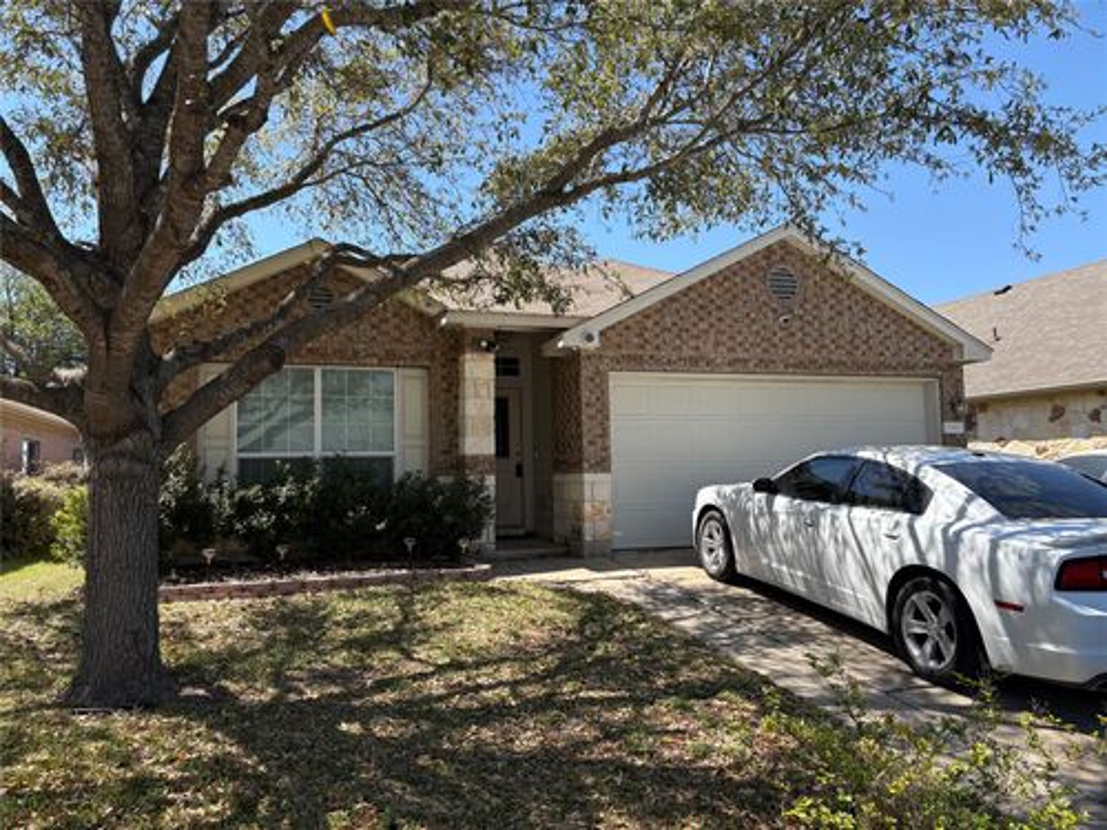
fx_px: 831
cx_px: 554
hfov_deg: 67.3
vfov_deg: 53.1
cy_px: 415
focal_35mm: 26
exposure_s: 1/1517
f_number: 1.6
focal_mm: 5.96
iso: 50
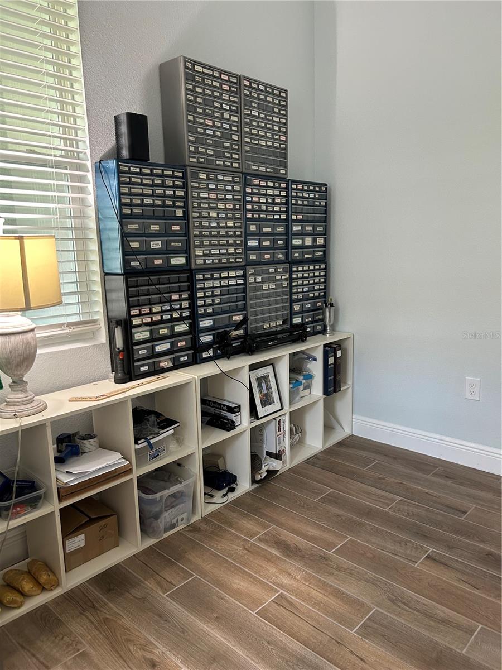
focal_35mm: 26
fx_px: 503
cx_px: 251
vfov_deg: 67.3
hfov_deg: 53.1
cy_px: 335
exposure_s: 1/60
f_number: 1.5
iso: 200
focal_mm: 5.7
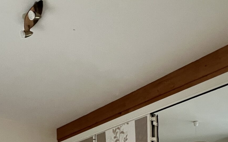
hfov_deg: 48.1
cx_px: 100
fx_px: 255
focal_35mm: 41
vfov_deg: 23.5
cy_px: 224
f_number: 1.8
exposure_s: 1/60
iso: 640
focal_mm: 1.57
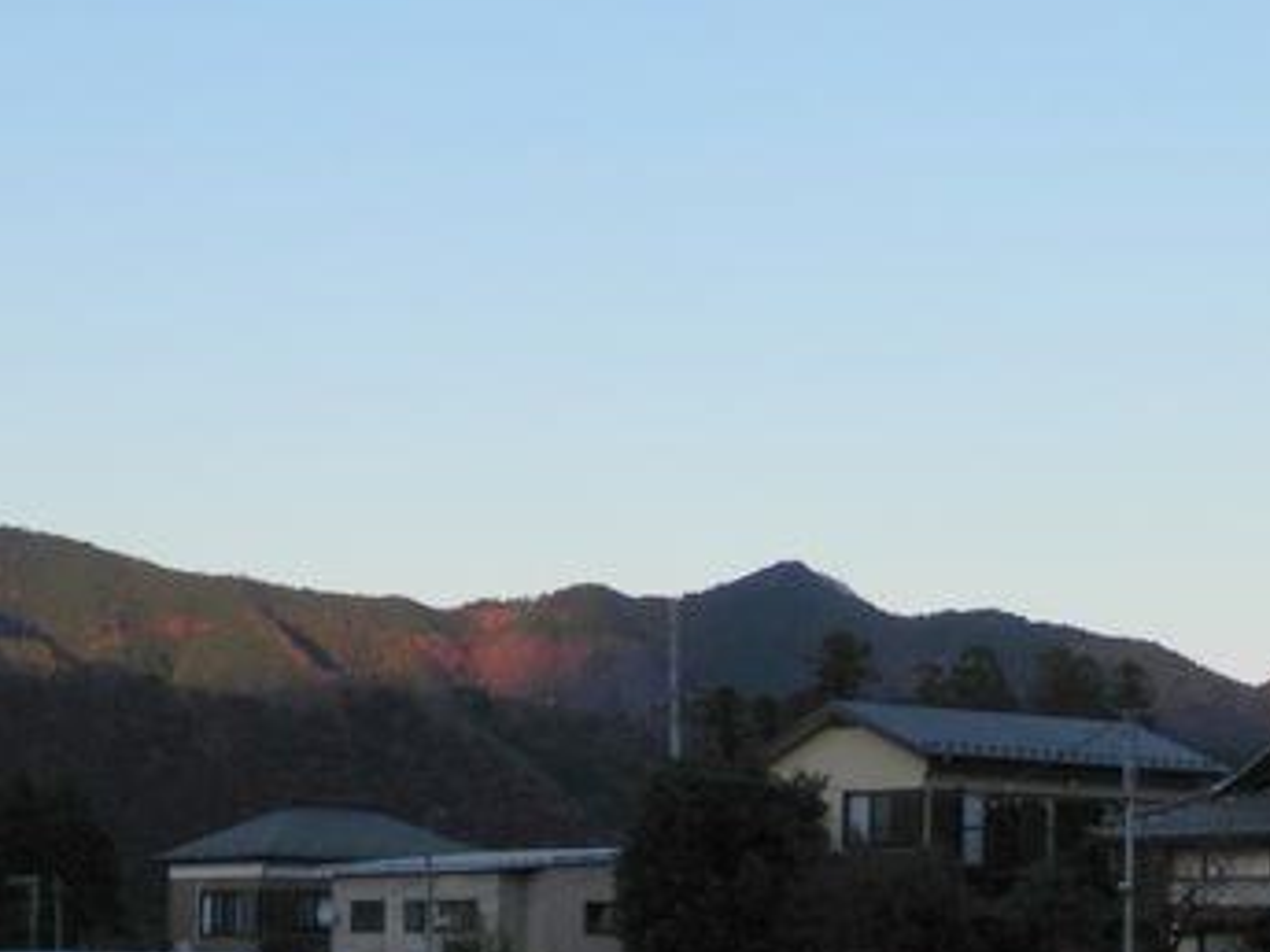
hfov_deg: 22.7
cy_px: 930
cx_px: 528
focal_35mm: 86
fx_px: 3155
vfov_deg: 16.8
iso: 80
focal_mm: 6.6
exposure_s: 1/320
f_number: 3.6
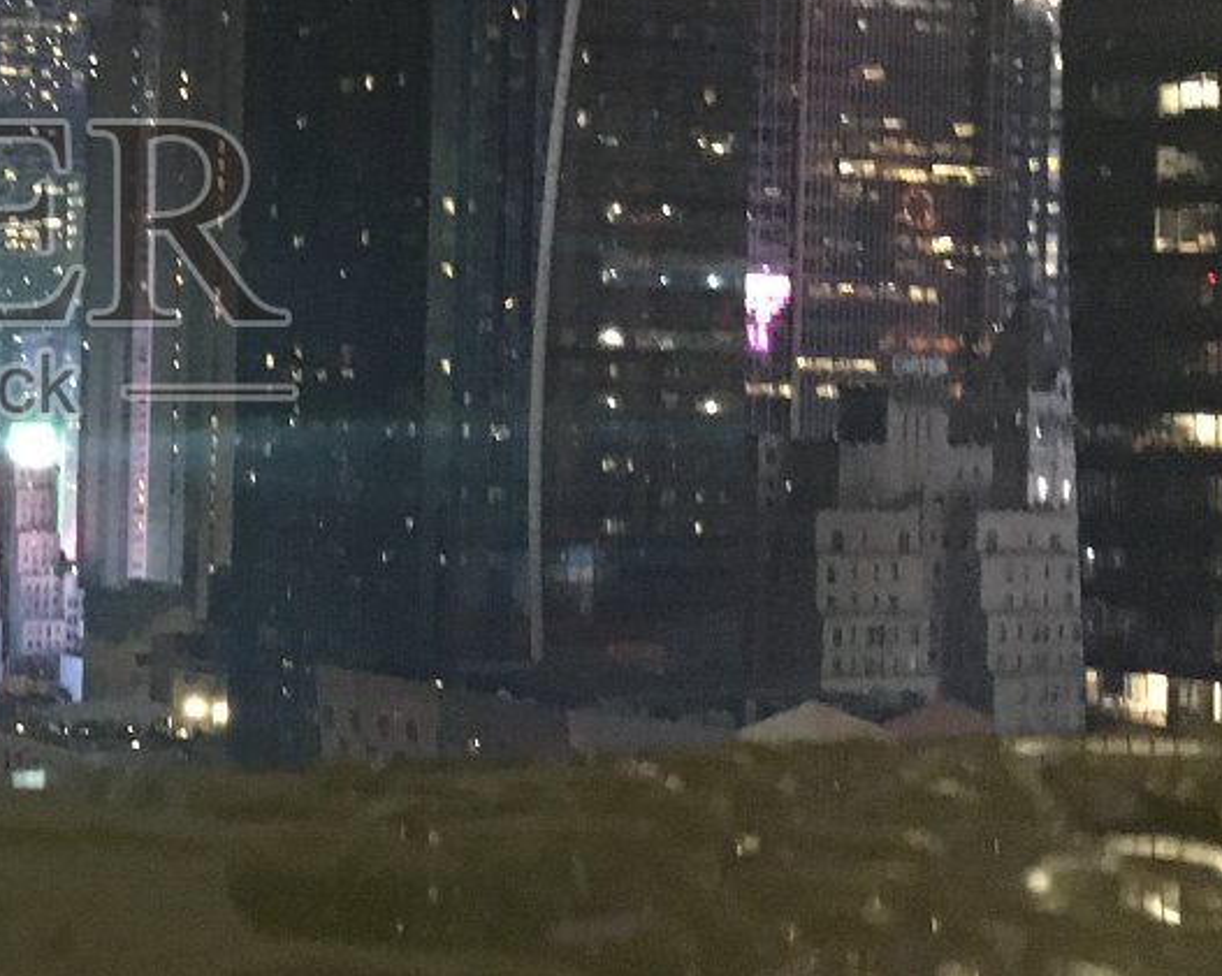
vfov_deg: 17.8
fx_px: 3109
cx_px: -93
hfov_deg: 21.2
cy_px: 278
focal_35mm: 86
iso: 500
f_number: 2.2
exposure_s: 1/15
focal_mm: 4.15
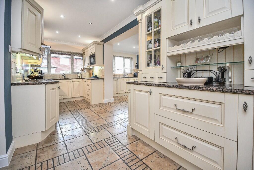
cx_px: 127
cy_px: 85
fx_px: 113
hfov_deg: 96.7
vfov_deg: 73.8
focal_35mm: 16
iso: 2800
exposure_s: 1/125
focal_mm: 16
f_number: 5.6
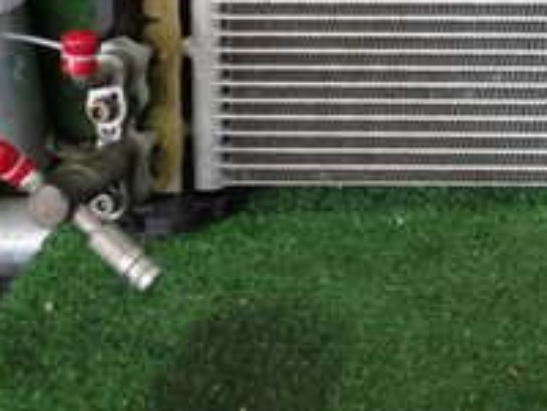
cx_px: 659
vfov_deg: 15.2
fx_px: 1422
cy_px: -203
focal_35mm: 90
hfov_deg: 20.4
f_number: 2.3
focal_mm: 5.4
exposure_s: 1/60
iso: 200
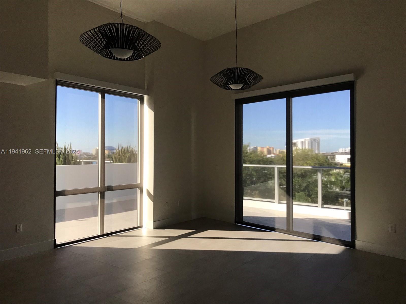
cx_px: 203
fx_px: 328
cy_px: 152
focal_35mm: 28
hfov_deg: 63.4
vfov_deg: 49.7
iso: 32
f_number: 1.8
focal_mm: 3.99
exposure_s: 1/30
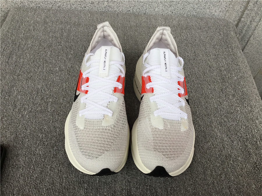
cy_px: 98
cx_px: 131
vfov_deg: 45.4
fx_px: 235
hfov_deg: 58.4
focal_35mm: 31
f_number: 2.4
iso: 40
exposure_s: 1/100
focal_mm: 3.3
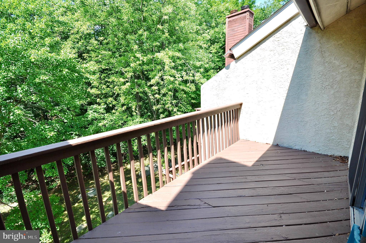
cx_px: 183
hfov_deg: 100.5
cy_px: 122
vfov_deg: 77.2
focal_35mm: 15
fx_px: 152
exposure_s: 1/250
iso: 320
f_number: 8
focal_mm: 10
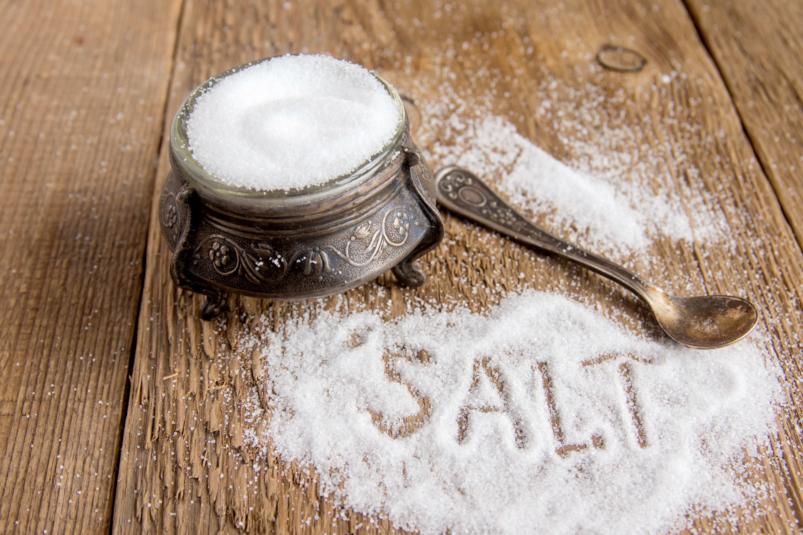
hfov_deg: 37.9
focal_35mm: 52
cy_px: 268
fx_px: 1171
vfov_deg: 25.8
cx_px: 402
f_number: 9
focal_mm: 35
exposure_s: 1/3
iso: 100
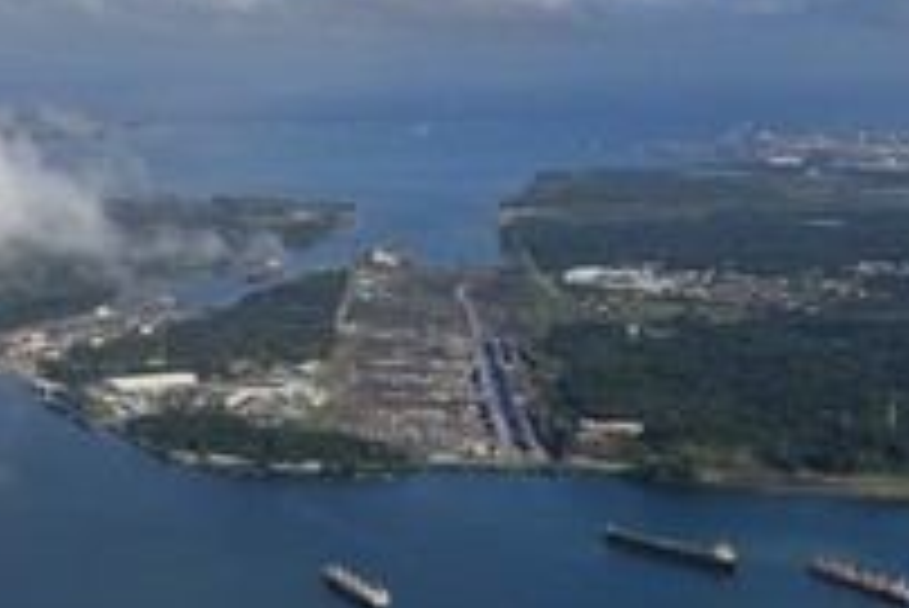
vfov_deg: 17.0
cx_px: 148
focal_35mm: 79
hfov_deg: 25.1
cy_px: 572
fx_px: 1996
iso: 320
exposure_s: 1/800
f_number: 13
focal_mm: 38
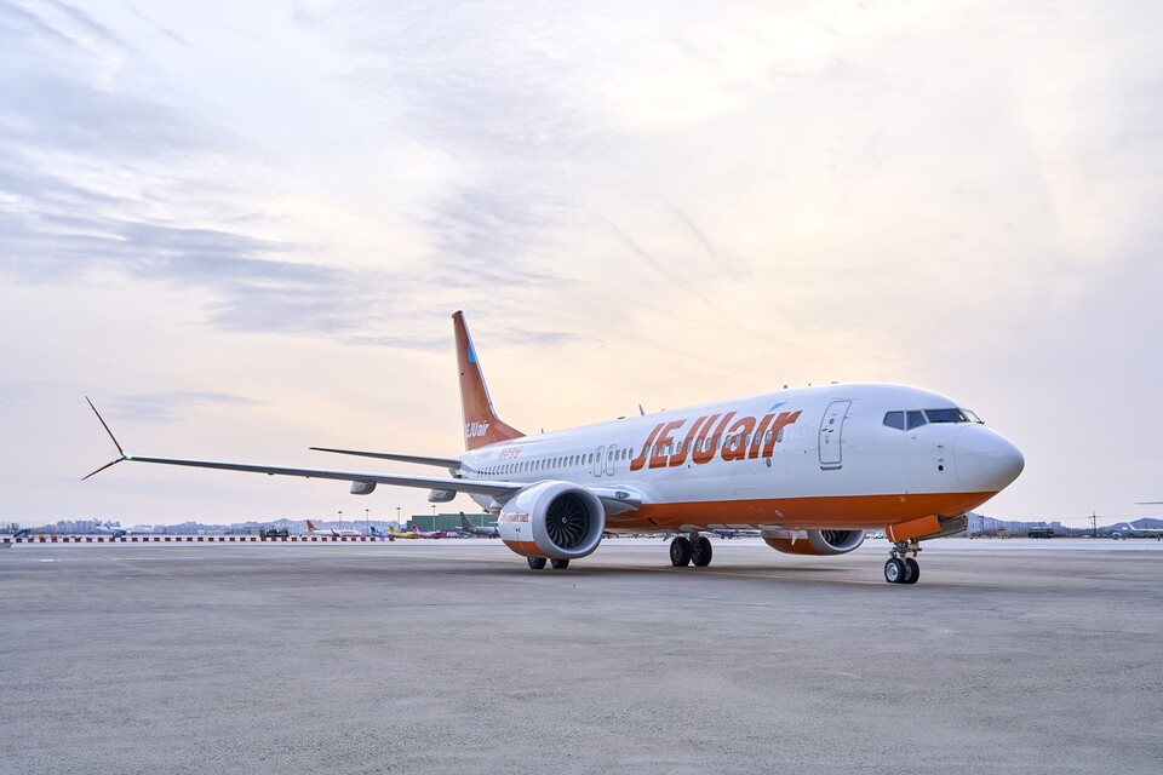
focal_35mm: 38
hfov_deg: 50.7
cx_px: 582
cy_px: 388
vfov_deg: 35.1
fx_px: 1228
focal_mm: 38
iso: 200
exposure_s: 1/25
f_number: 9
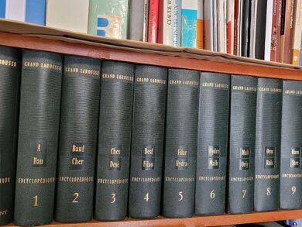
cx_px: 154
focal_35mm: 32
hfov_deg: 56.8
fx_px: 279
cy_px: 131
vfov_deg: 44.1
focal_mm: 5.4
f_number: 1.8
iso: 500
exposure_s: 1/50
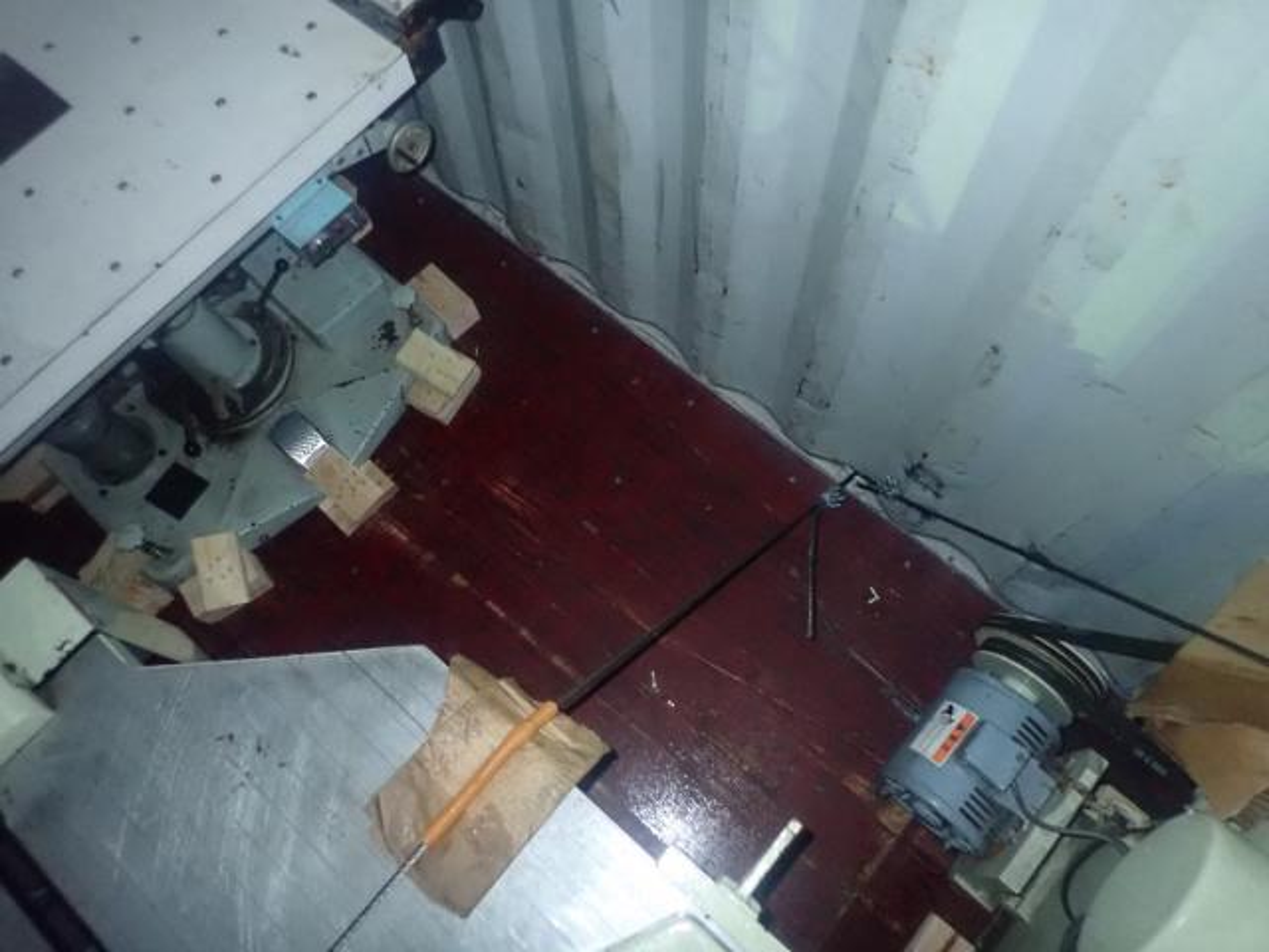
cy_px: 476
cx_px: 634
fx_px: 916
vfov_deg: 54.9
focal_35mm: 25
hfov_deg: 69.4
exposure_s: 1/8
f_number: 2
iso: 1600
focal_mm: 4.5
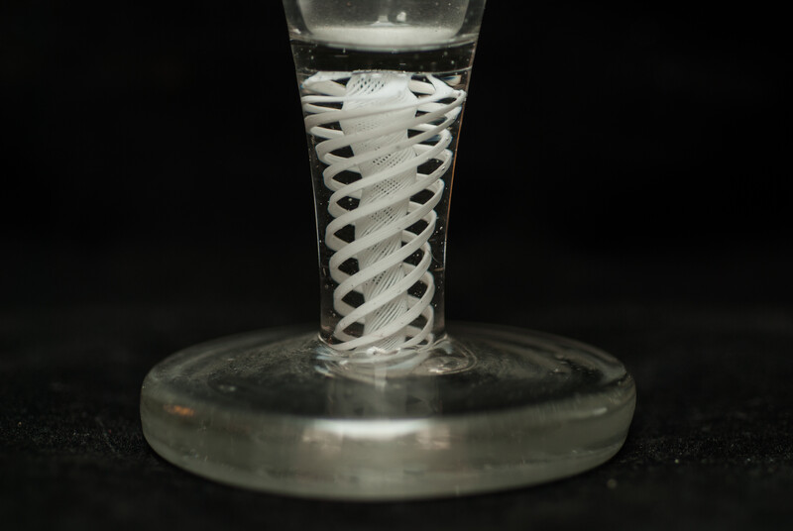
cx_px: 396
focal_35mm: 90
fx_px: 1985
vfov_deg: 15.2
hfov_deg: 22.6
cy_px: 266
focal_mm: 60
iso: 100
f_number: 3.2
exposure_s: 1/2.5
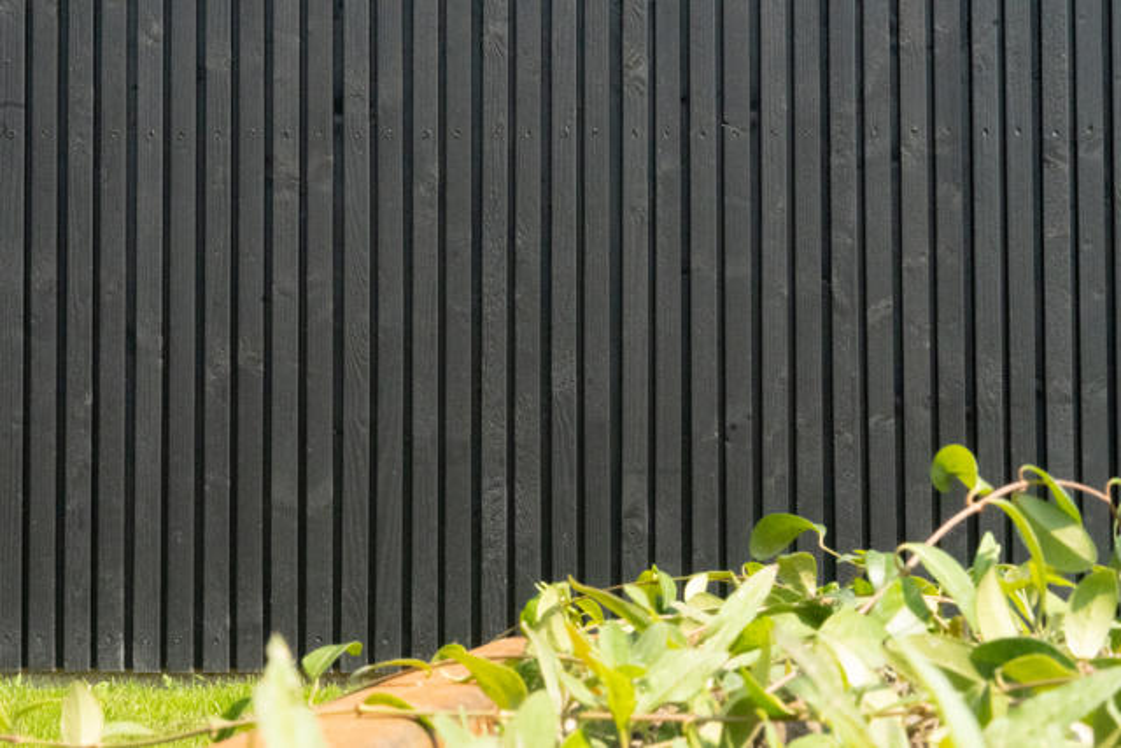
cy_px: 374
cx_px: 560
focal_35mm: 96
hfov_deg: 21.2
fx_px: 2990
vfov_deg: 14.3
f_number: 32
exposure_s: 1/400
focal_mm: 64
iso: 6400
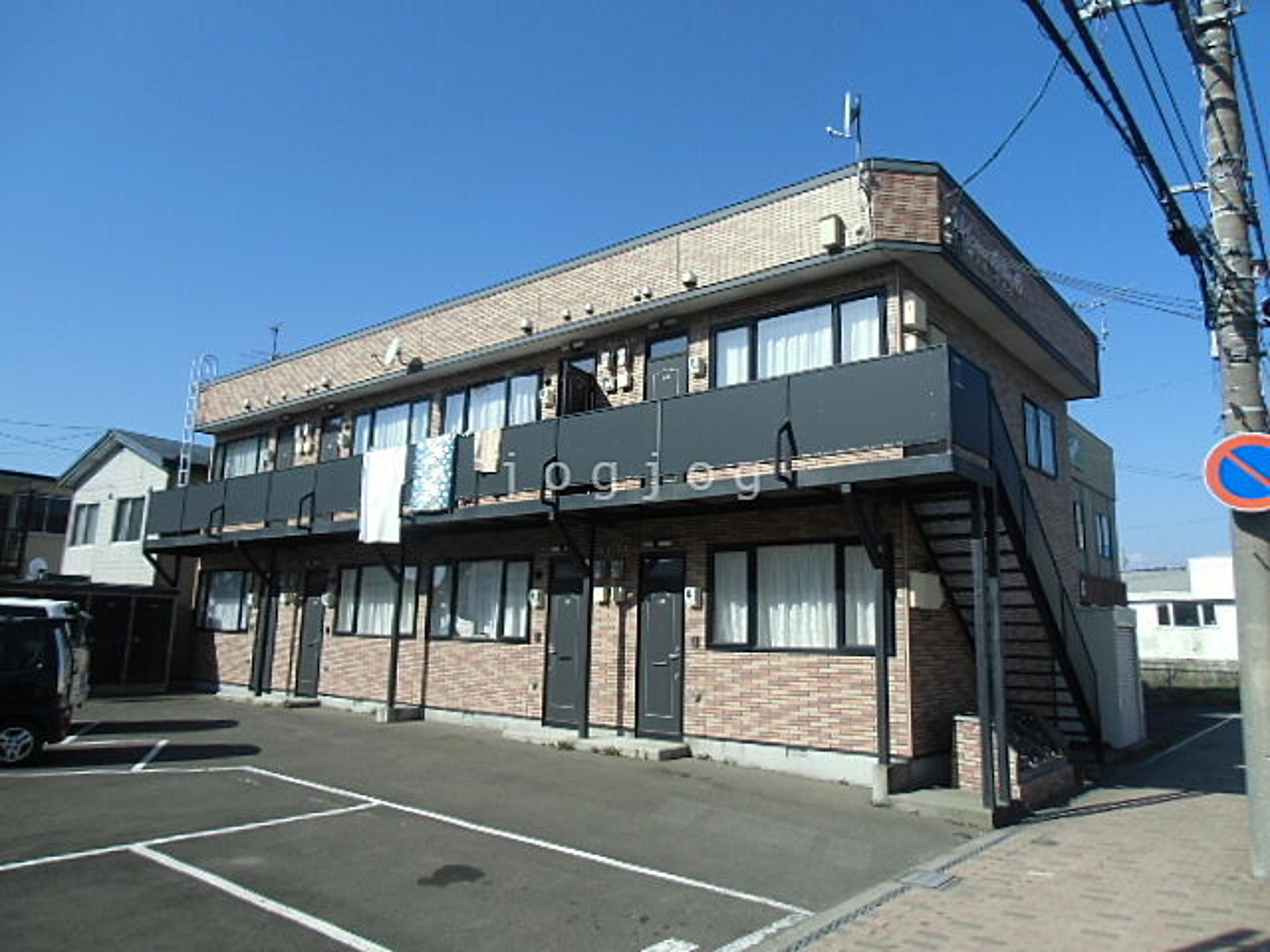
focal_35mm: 24
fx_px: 881
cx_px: 635
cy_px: 476
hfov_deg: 71.6
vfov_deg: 56.8
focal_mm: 4.24
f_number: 3
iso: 64
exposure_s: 1/640
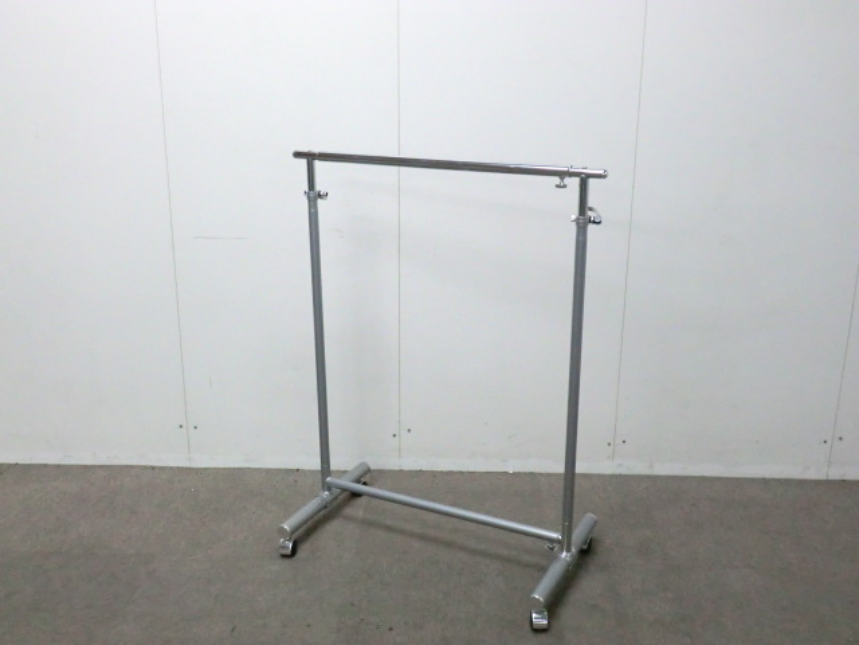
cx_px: 430
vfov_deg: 37.7
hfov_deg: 49.0
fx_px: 943
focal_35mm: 38
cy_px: 322
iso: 640
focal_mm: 6.9
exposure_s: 1/60
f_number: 3.9
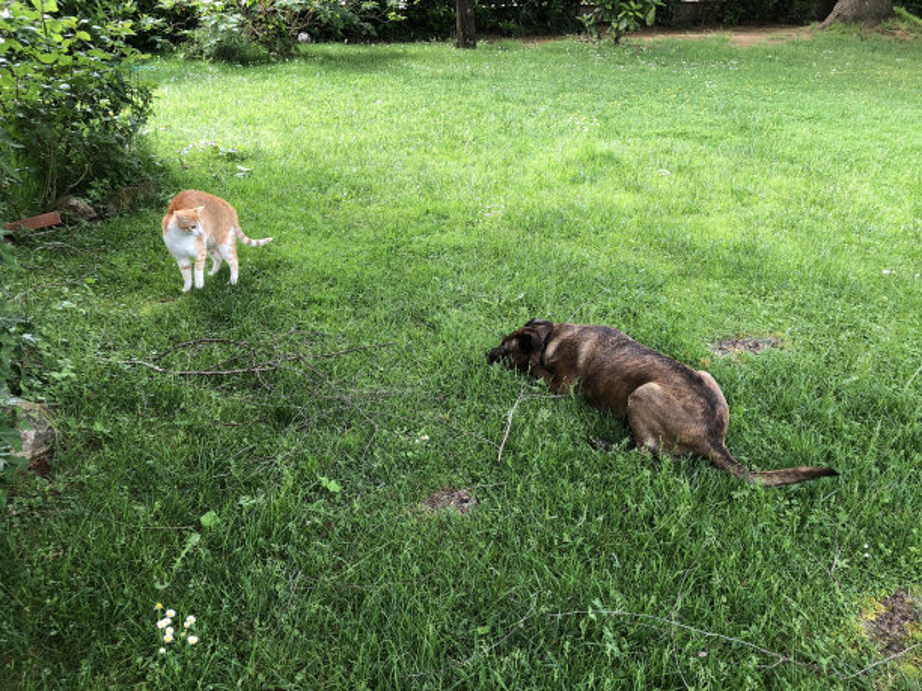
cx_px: 461
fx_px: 746
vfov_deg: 49.7
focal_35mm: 28
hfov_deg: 63.4
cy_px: 346
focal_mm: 3.99
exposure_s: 1/120
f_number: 1.8
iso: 20
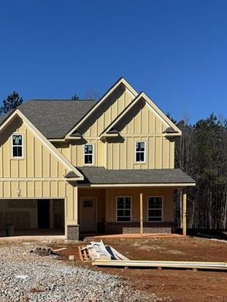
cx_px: 52
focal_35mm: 38
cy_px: 223
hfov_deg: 36.7
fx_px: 332
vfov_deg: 47.3
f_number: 1.78
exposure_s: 1/8130
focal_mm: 6.76
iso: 80
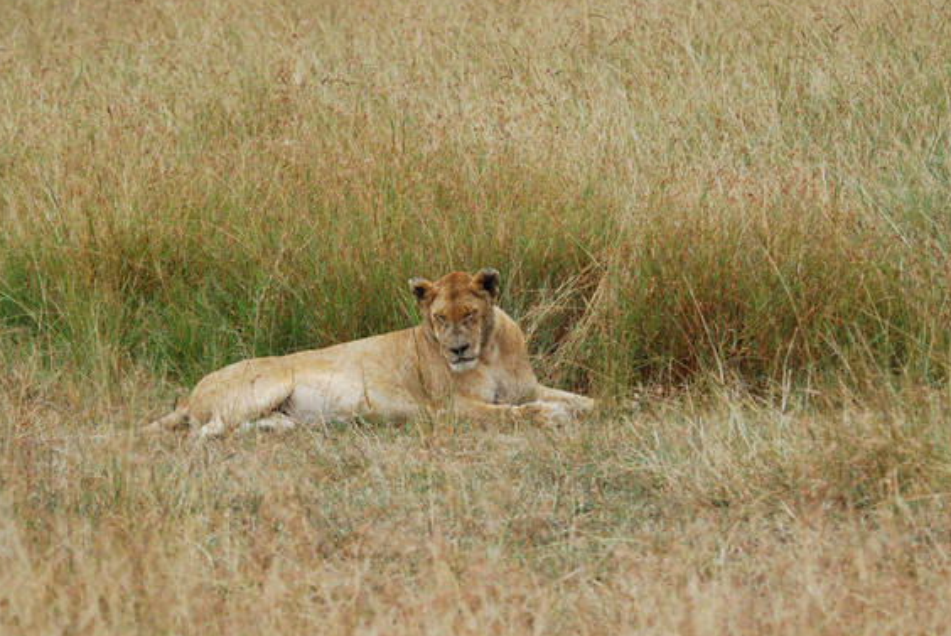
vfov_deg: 4.2
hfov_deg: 6.3
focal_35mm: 326
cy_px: 346
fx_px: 8608
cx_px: 388
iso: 320
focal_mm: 175
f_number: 5.3
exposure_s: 1/400
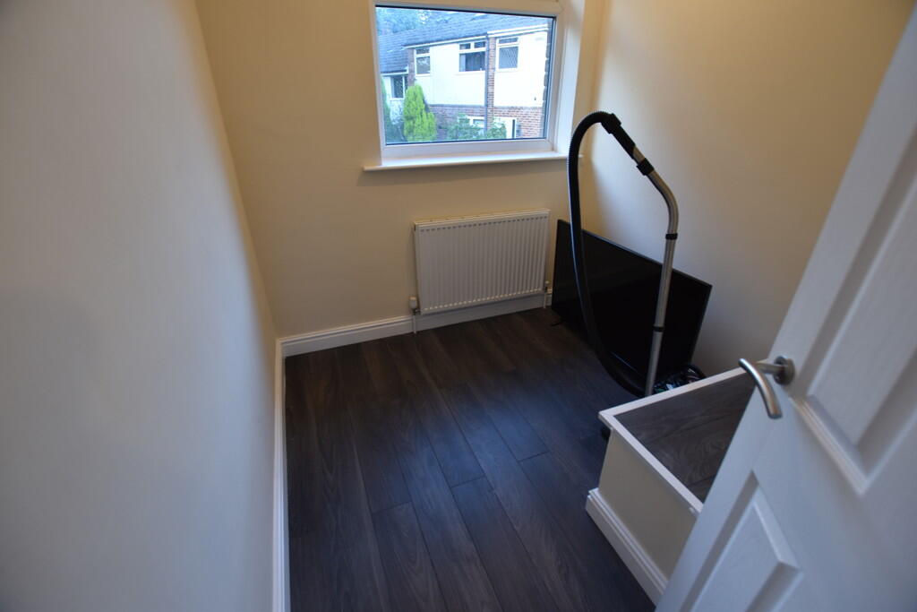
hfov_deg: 100.4
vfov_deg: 77.3
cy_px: 306
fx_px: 382
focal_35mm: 15
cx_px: 458
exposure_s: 1/13
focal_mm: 10
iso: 100
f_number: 3.5
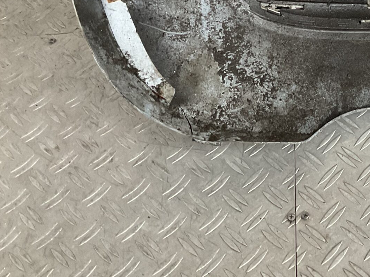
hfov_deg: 26.2
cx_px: 377
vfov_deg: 20.2
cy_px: -19
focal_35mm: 70
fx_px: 748
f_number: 1.8
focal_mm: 3
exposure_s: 1/50
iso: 160
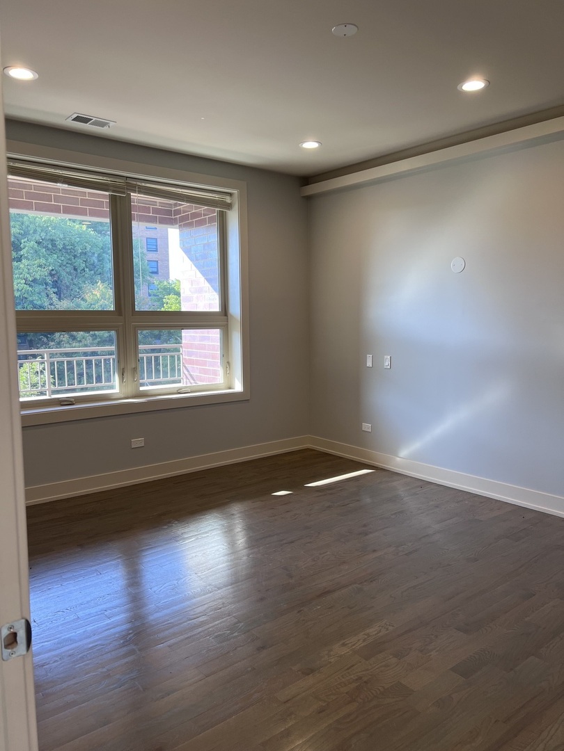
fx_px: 565
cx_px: 282
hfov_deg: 53.1
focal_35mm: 26
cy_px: 376
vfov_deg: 67.3
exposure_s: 1/126
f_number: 1.5
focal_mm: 5.7
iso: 64
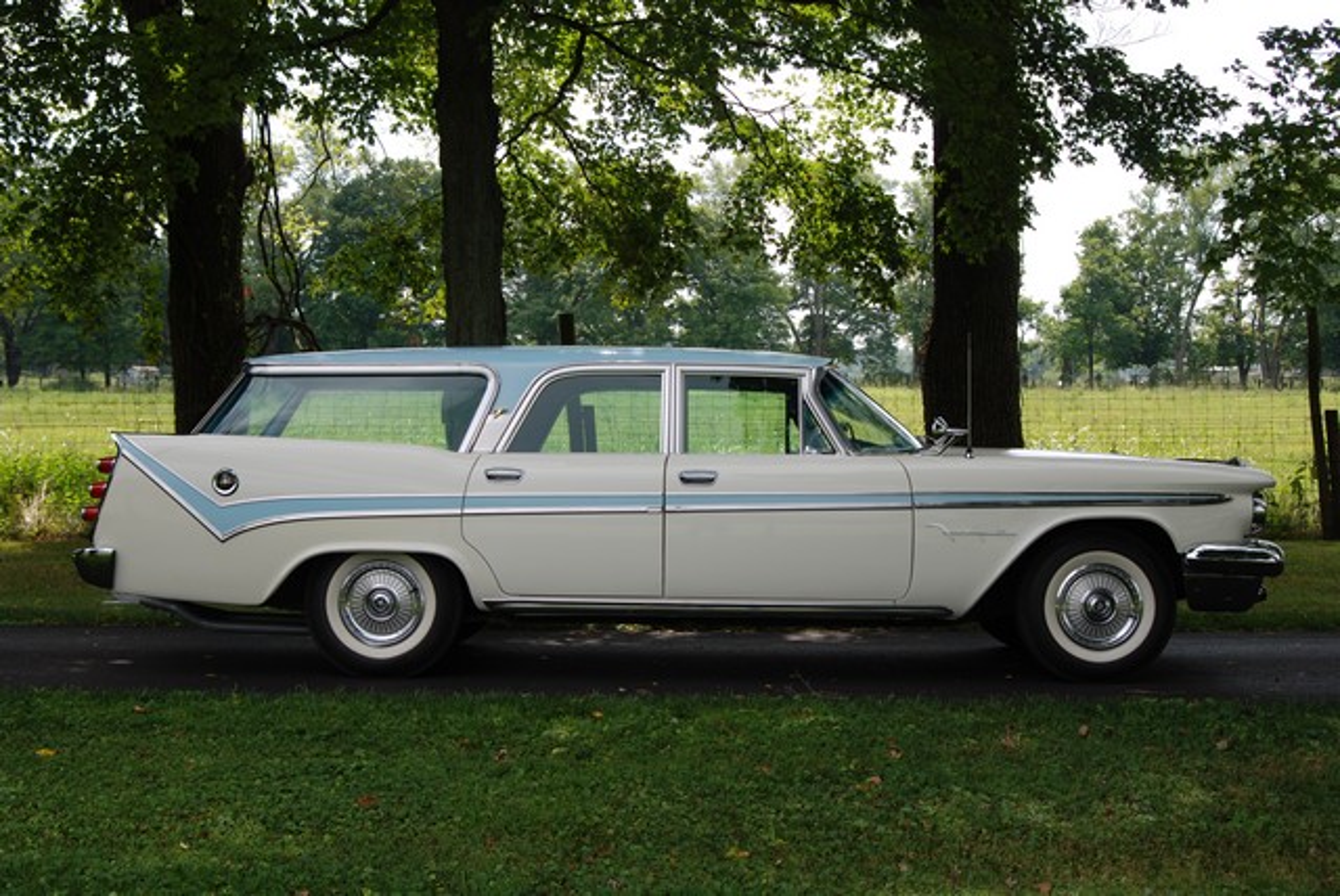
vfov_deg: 26.5
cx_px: 670
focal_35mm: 51
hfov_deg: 38.8
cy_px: 448
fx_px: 1900
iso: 100
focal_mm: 34
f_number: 7.1
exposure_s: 1/200
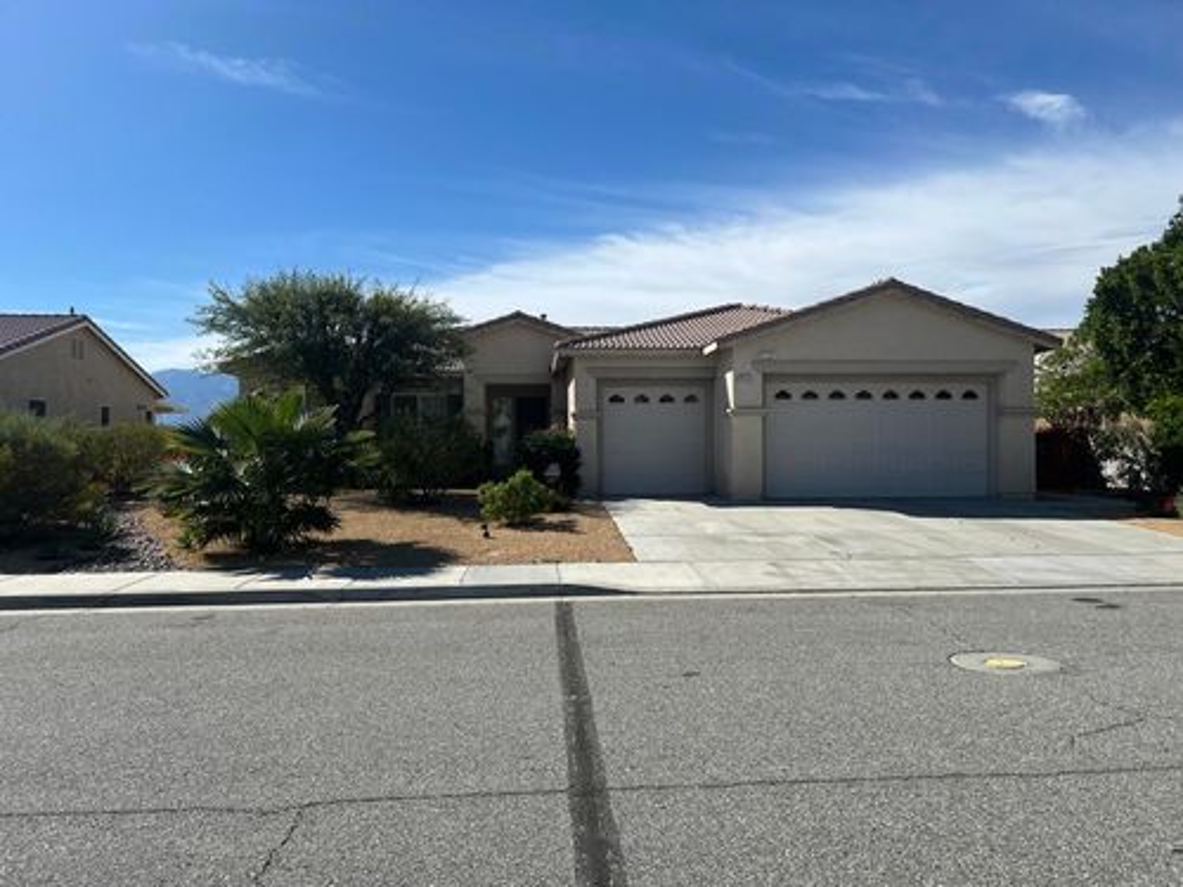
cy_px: 444
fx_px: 889
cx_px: 592
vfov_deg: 53.1
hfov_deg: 67.3
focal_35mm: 26
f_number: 1.5
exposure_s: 1/6579
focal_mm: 5.7
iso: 50
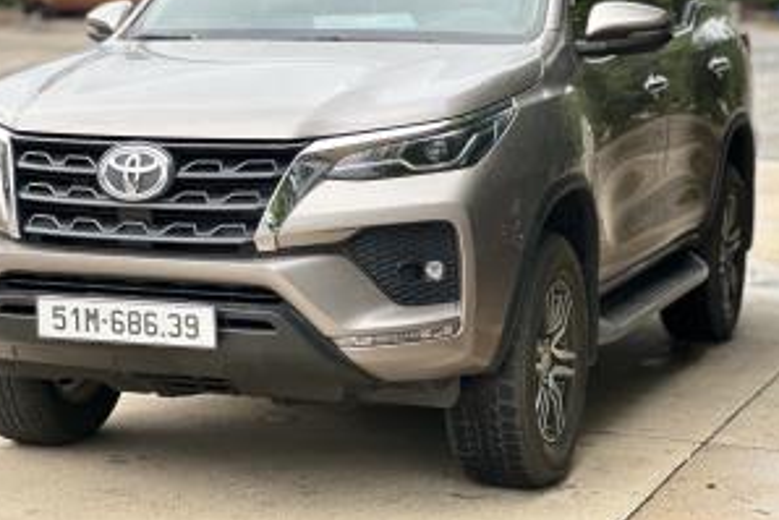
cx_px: 332
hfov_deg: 21.7
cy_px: 186
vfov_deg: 14.5
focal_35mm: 94
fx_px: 2035
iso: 40
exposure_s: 1/121
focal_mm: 9
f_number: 2.8
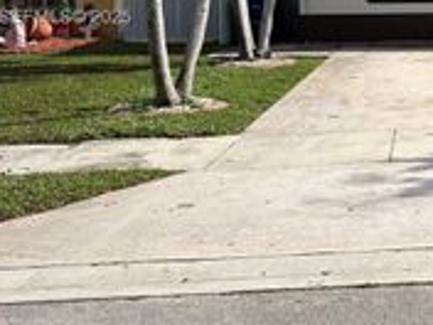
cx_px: 507
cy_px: 18
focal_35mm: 74
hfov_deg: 24.1
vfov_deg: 19.5
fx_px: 926
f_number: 1.6
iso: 50
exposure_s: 1/4065
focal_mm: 5.96
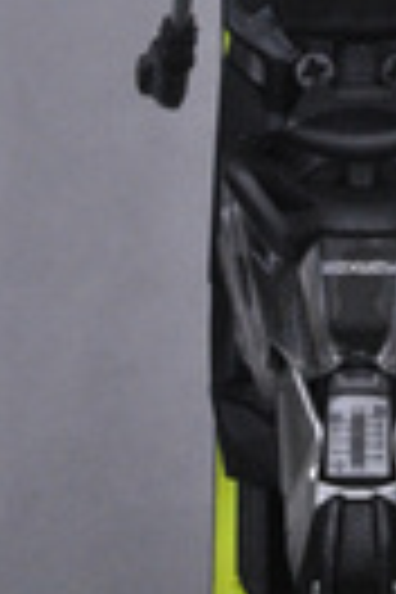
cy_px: -324
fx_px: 6764
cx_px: 596
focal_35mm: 410
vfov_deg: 5.0
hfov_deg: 3.3
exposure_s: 1/125
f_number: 9.5
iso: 3200
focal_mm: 80
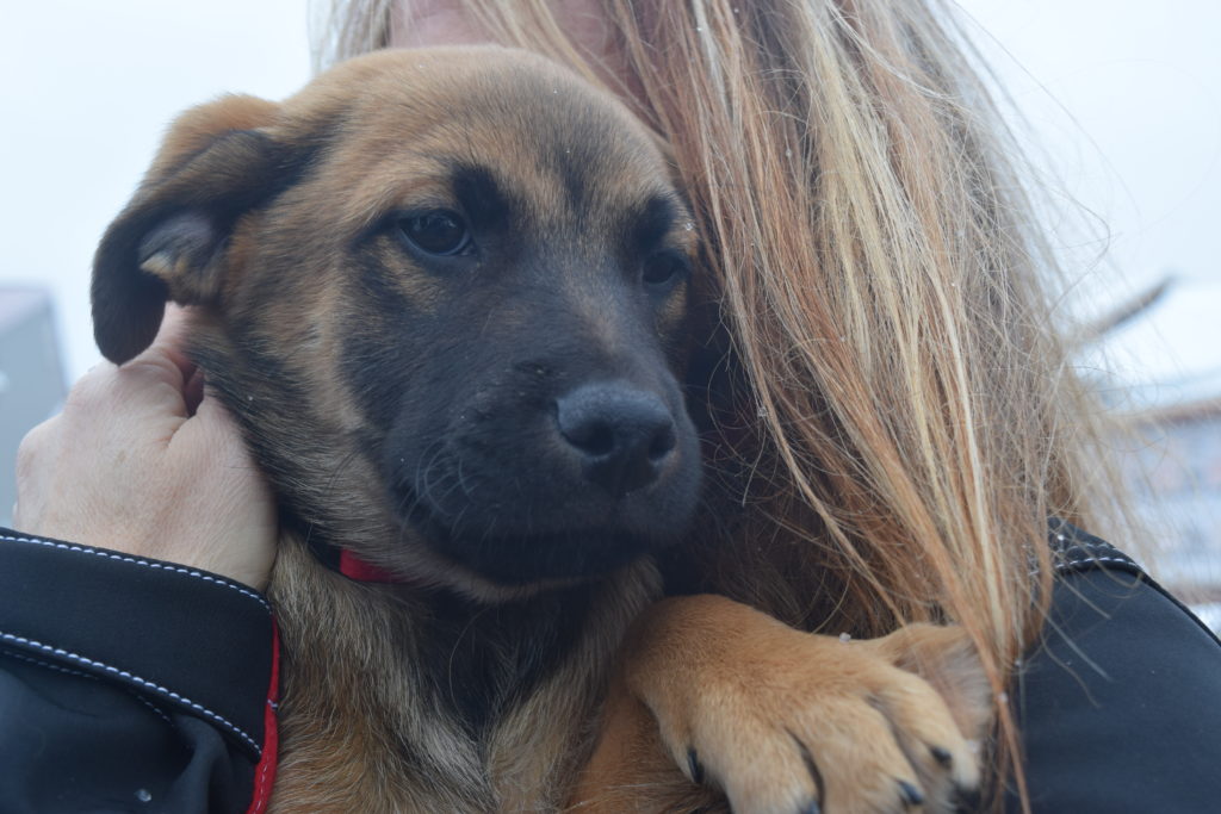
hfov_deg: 43.6
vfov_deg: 29.9
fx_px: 1526
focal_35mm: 45
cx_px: 610
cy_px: 407
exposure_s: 1/200
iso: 400
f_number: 7.1
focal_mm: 30
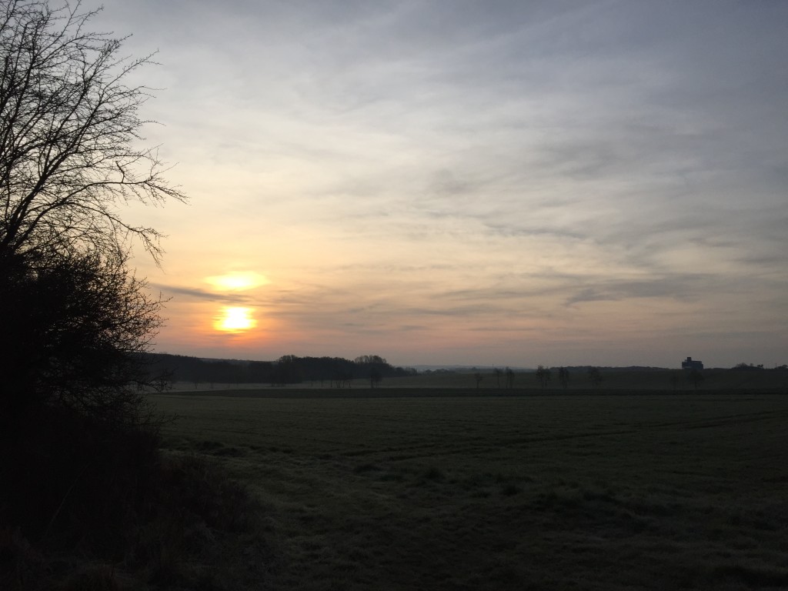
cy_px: 296
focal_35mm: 29
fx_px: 660
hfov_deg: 61.7
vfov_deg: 48.2
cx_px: 394
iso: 32
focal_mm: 4.15
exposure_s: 1/2083
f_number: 2.2
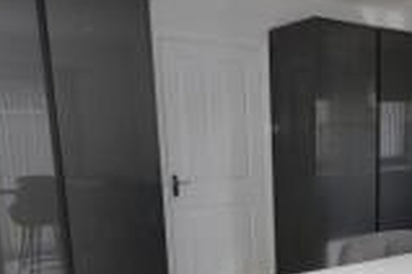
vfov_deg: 28.5
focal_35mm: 45
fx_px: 515
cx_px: 337
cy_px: 255
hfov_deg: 41.5
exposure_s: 1/100
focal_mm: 10
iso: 400
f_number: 5
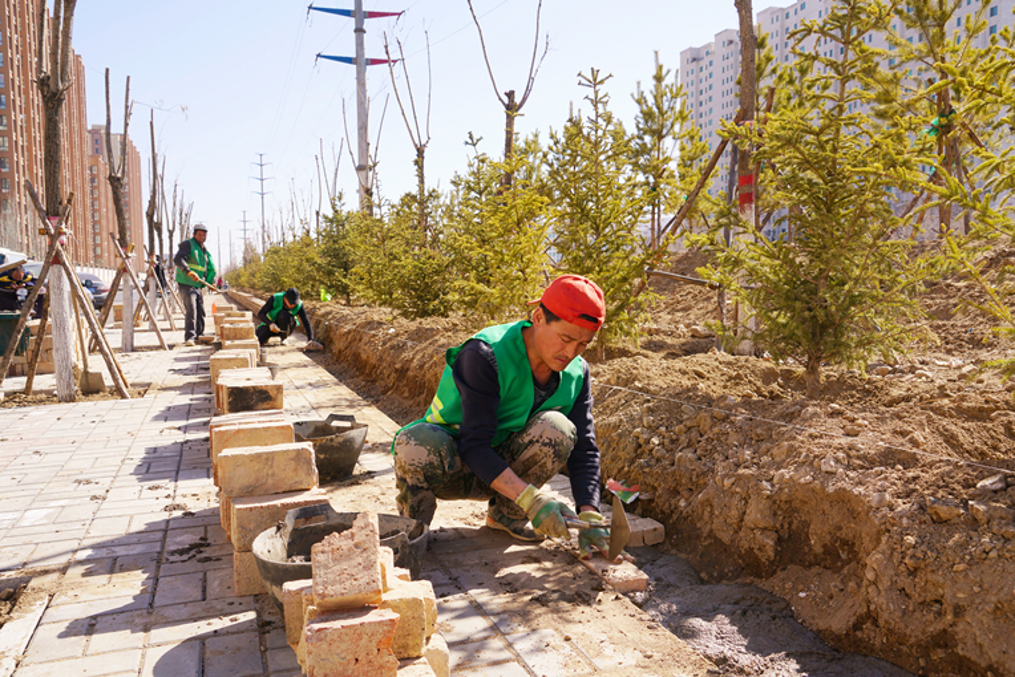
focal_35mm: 30
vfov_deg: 43.6
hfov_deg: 61.9
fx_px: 846
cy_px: 338
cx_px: 508
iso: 100
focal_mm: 30
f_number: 9
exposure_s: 1/125
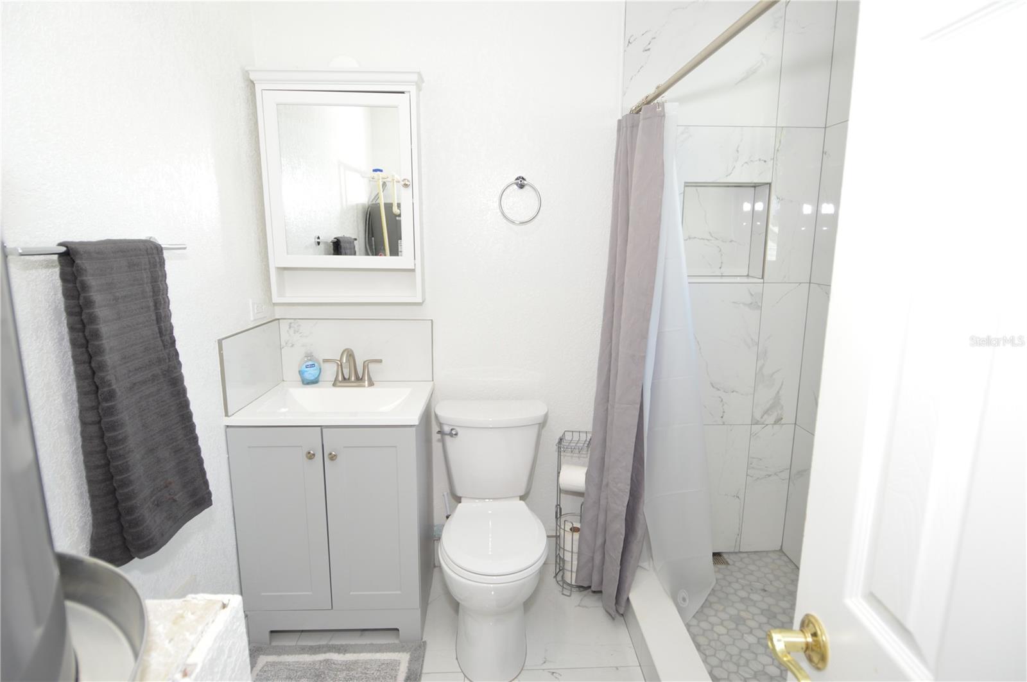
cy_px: 341
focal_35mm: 18
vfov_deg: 67.3
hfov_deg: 90.1
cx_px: 514
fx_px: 513
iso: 400
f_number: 4.5
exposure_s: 1/80
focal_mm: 12
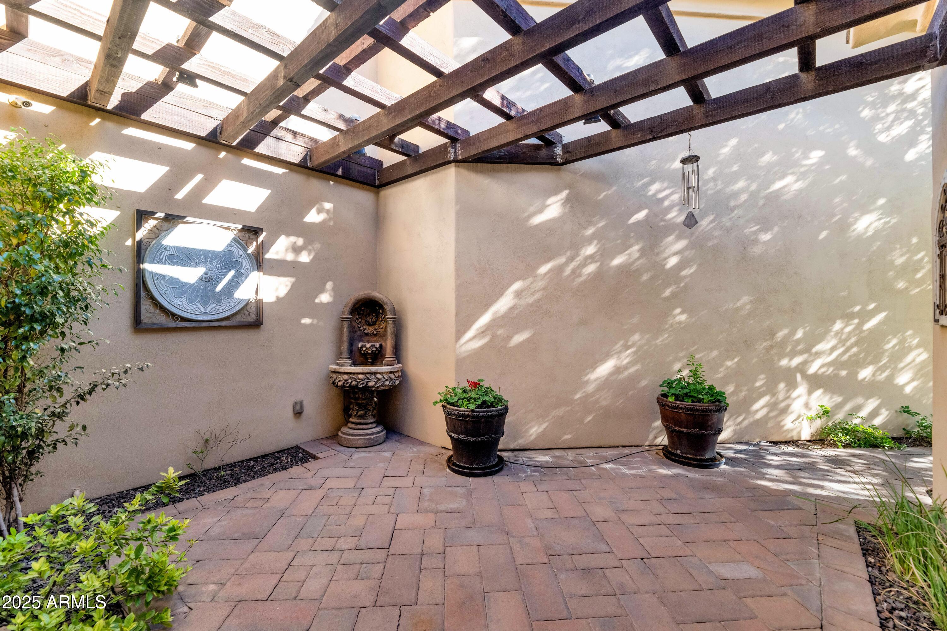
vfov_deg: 81.2
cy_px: 316
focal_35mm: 14
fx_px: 368
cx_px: 474
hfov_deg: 104.3
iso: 640
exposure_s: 1/160
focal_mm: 14
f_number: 6.3
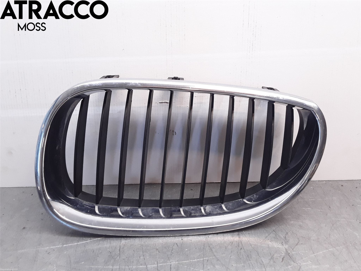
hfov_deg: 63.4
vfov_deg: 49.7
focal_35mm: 28
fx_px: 292
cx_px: 180
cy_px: 136
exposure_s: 1/110
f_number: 1.9
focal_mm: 2.91
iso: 100
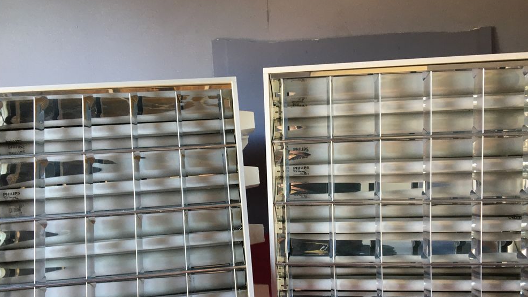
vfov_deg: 36.5
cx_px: 261
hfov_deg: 61.0
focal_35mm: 32
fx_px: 448
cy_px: 184
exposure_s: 1/33
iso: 80
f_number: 2.2
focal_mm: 4.15
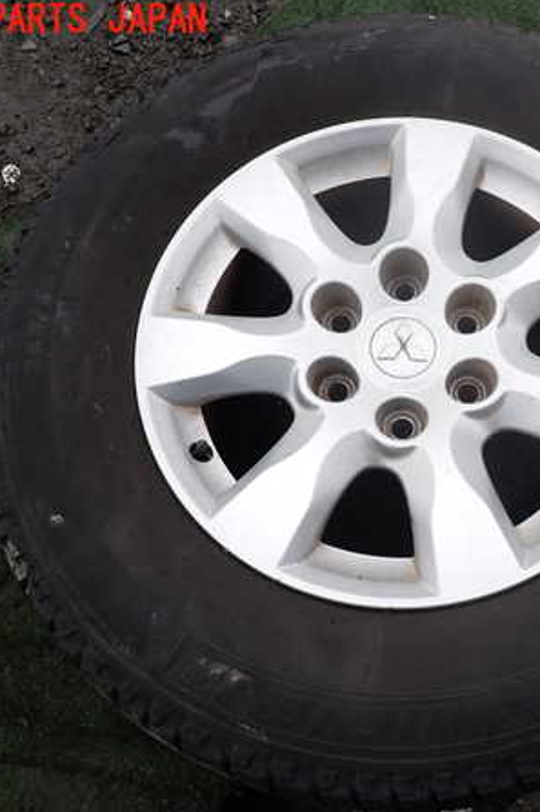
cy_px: 408
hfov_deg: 36.7
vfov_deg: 54.5
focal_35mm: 35
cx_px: 422
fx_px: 788
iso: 100
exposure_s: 1/400
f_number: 2.8
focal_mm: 4.5
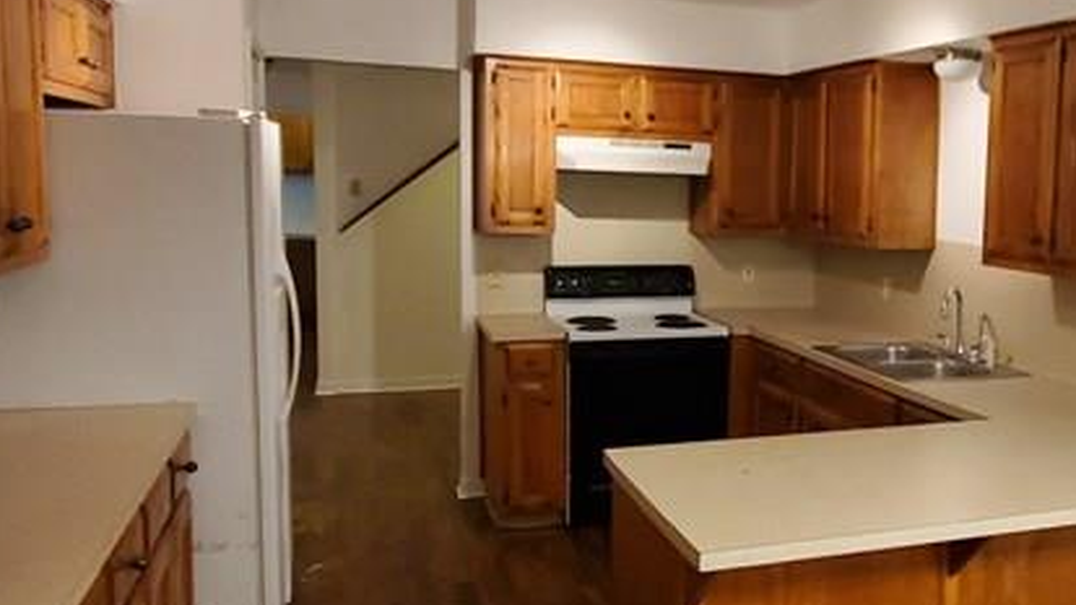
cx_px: 801
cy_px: 291
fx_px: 999
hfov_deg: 54.1
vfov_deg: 33.7
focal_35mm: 35
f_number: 2.2
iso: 500
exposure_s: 1/59
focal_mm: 1.8
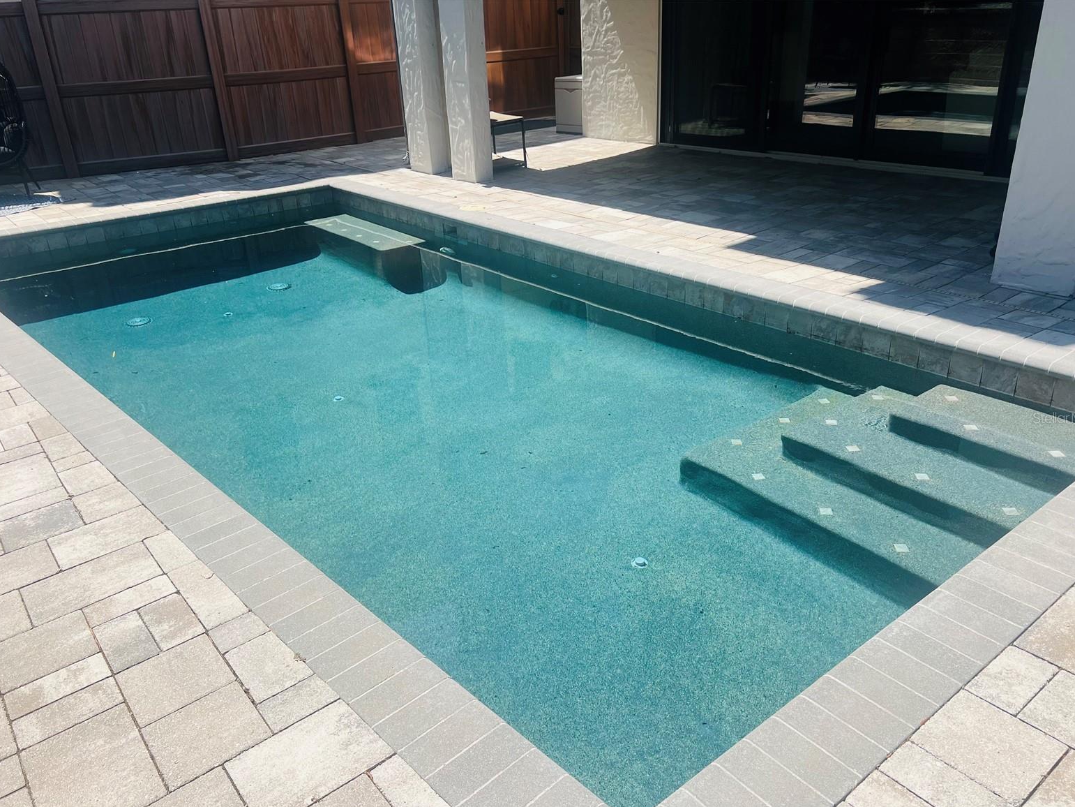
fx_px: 839
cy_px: 417
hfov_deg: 65.3
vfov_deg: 51.4
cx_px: 541
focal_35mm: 27
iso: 50
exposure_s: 1/4444
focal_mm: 5.7
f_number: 1.5
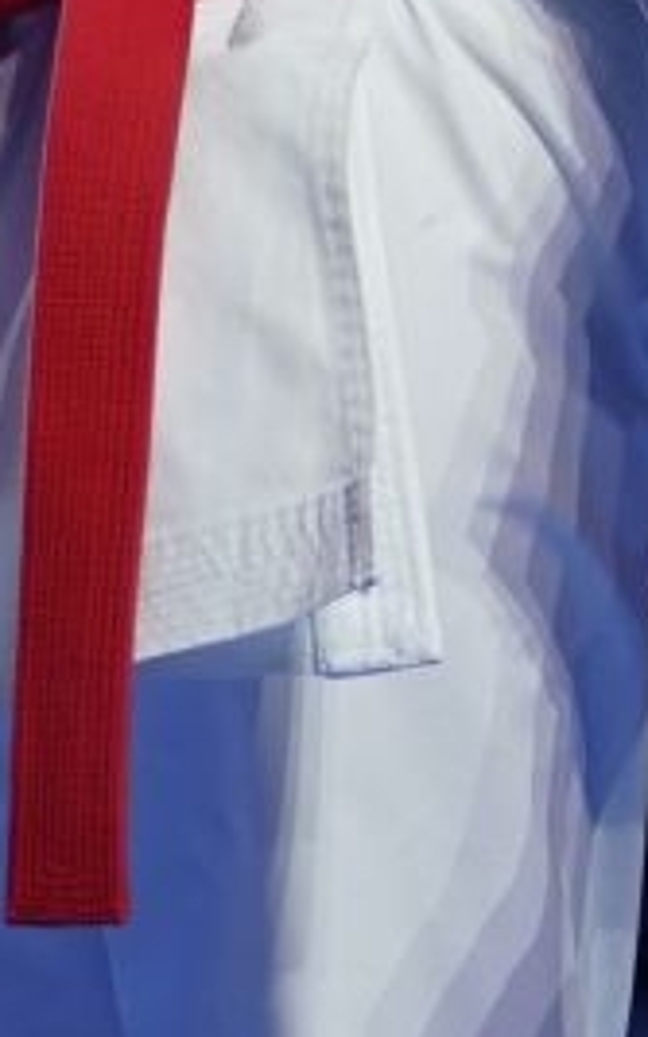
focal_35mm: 819
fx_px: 23129
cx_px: 248
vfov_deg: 2.6
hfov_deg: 1.6
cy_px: 276
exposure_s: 1/500
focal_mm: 119
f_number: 2.8
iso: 500
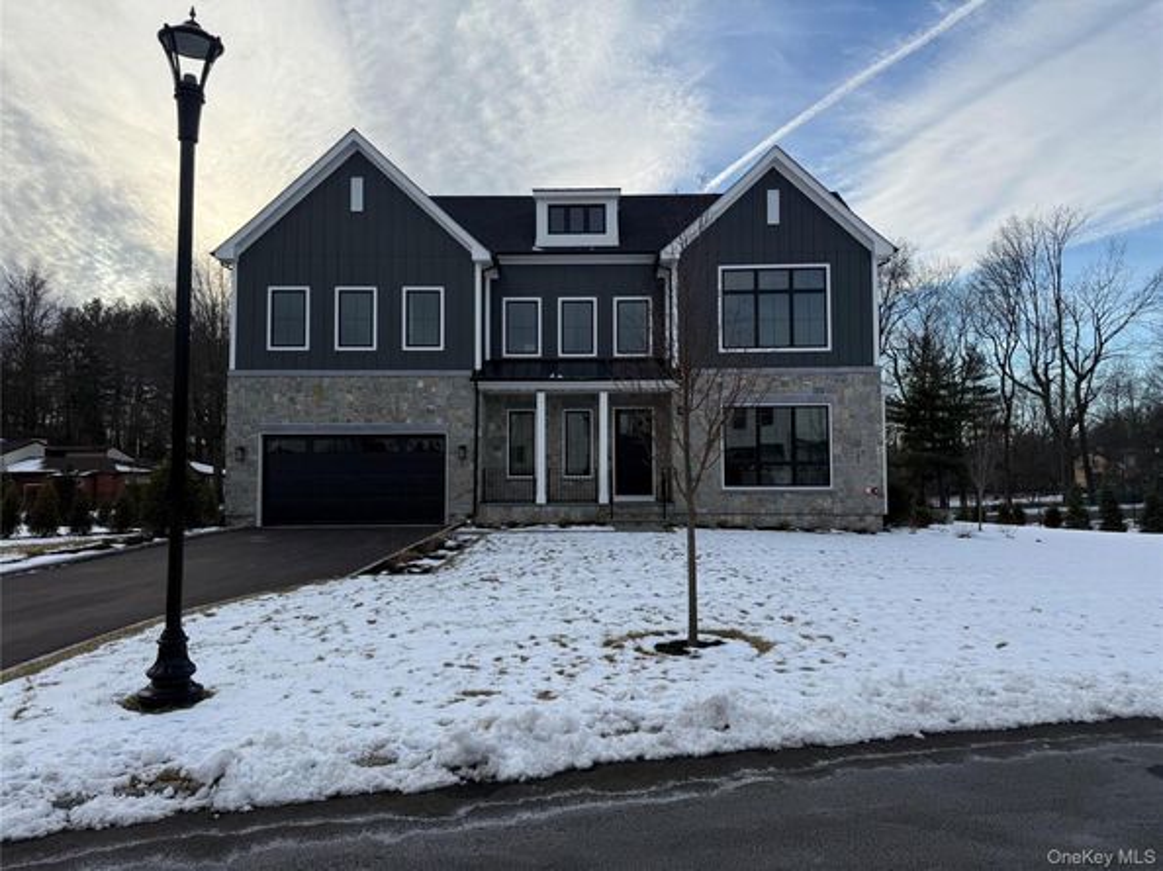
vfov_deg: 56.8
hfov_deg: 71.6
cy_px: 436
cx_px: 582
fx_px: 806
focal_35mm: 24
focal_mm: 6.76
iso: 100
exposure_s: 1/3425
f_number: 1.78
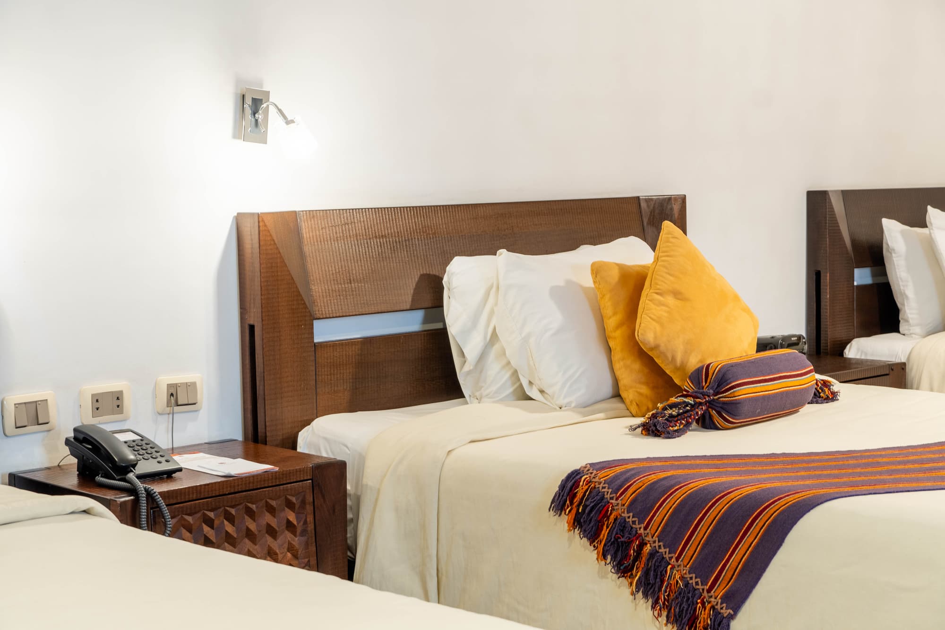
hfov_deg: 31.2
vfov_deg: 21.1
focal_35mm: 64
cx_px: 472
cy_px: 315
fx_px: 1693
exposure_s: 1/4
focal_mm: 43
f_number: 7.1
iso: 100
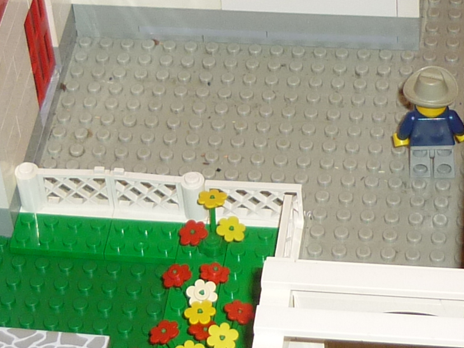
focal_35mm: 130
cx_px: 211
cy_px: 59
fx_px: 1742
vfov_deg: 11.3
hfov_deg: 15.2
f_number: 2.8
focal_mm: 5.5
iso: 100
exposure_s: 1/30
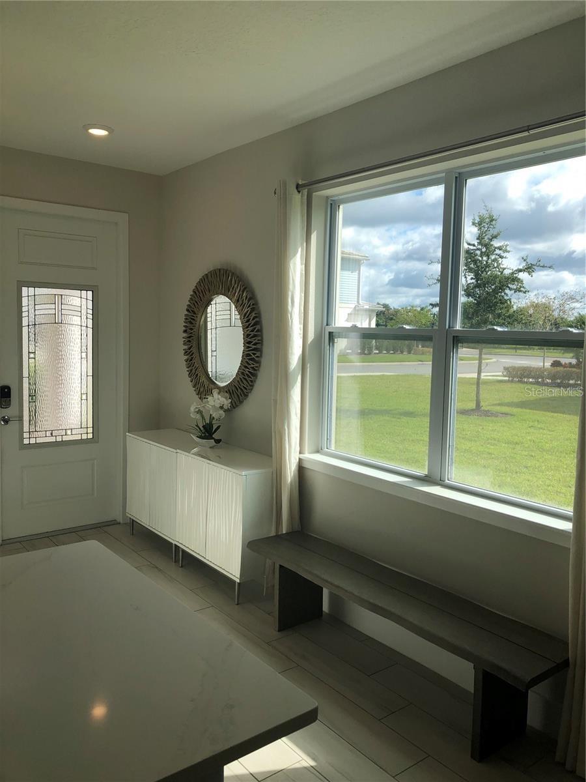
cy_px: 391
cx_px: 293
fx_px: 632
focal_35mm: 28
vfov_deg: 63.4
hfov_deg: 49.7
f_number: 1.8
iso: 20
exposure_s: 1/842
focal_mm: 3.99
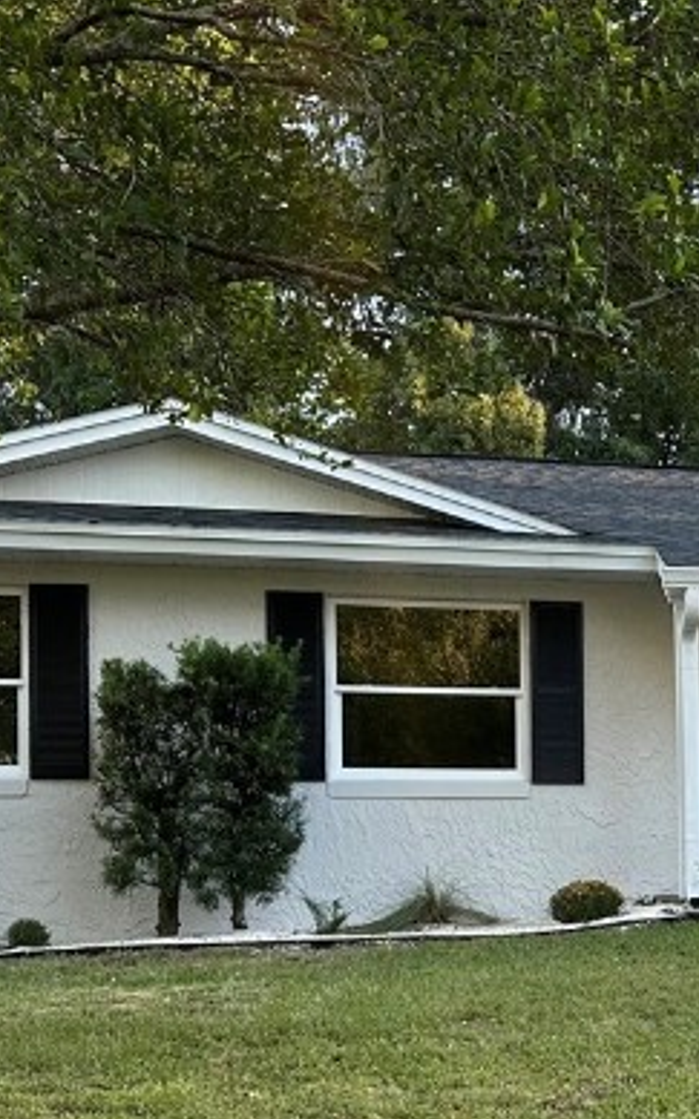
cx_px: 932
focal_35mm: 67
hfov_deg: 18.0
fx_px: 2043
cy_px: 846
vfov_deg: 30.1
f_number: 1.78
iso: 80
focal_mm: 6.86
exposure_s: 1/190
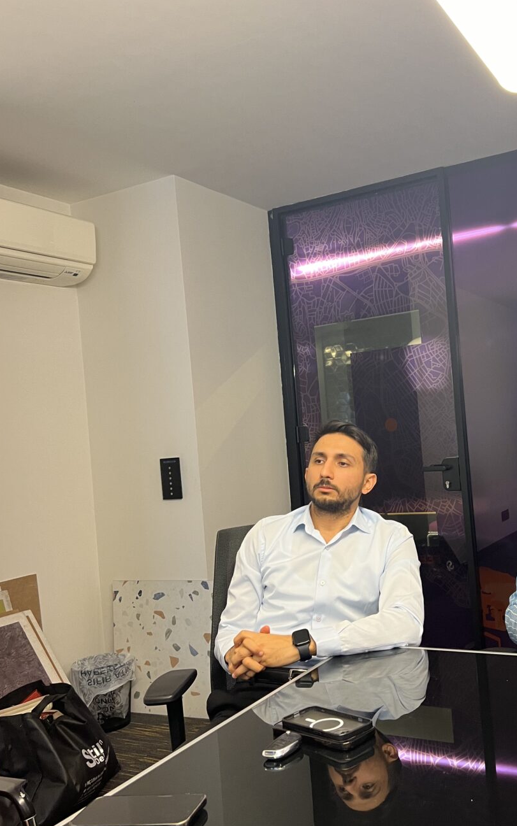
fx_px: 766
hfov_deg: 36.8
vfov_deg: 56.7
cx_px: 358
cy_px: 424
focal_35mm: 34
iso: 160
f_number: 1.5
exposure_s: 1/50
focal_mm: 5.7
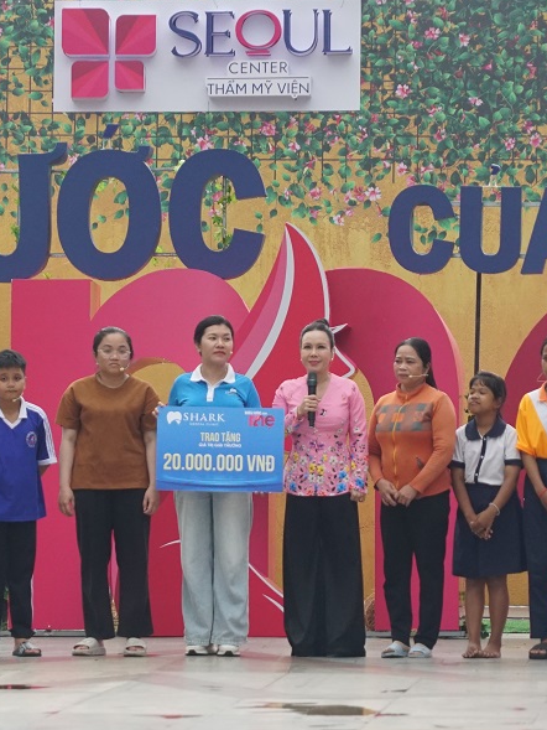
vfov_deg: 7.2
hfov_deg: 5.4
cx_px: 168
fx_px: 5813
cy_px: 381
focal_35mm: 276
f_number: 8
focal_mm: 169
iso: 3200
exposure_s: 1/1600
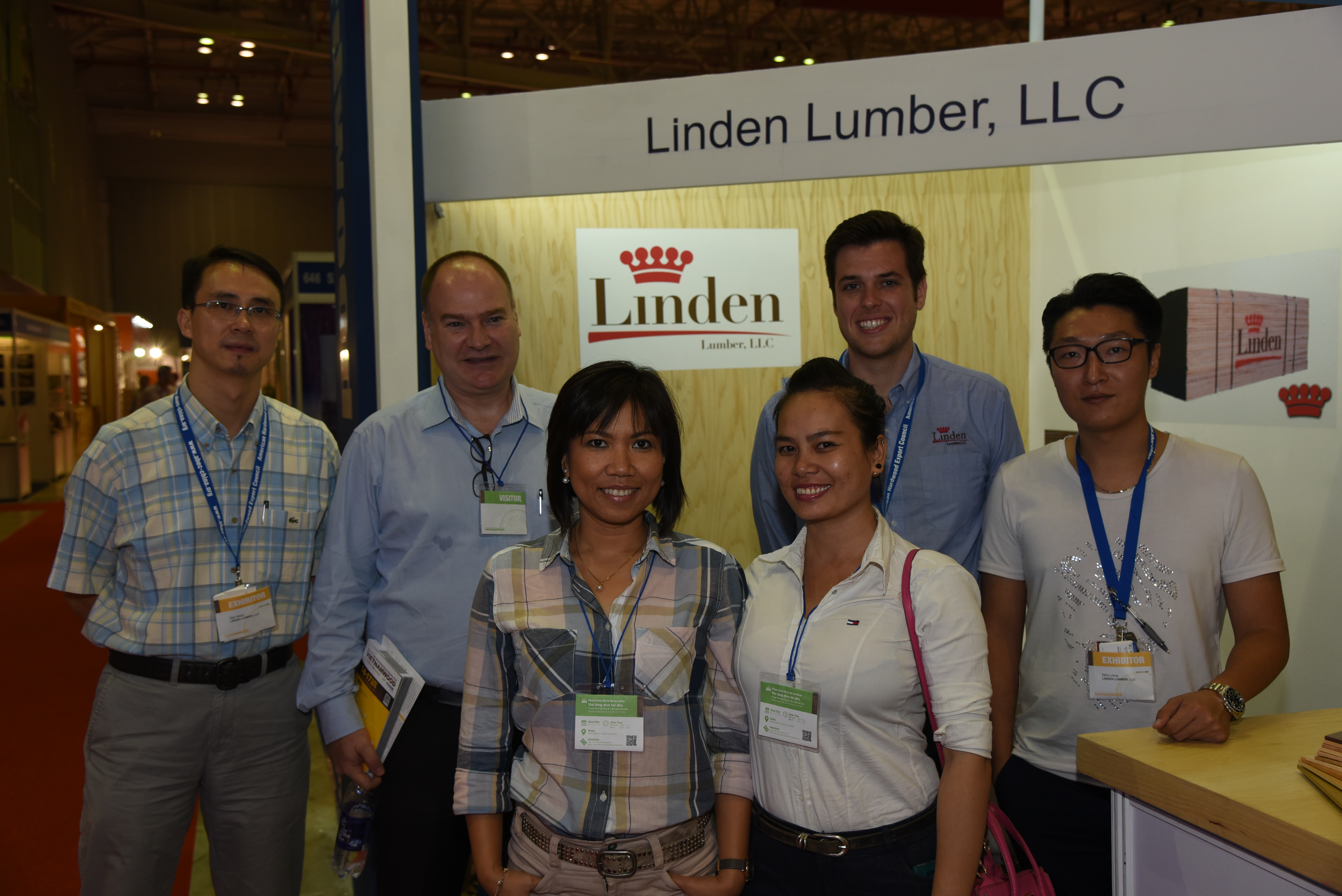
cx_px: 671
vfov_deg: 35.1
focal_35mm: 38
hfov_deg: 50.7
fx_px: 1417
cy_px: 448
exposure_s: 1/100
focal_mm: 38
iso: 640
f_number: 5.6
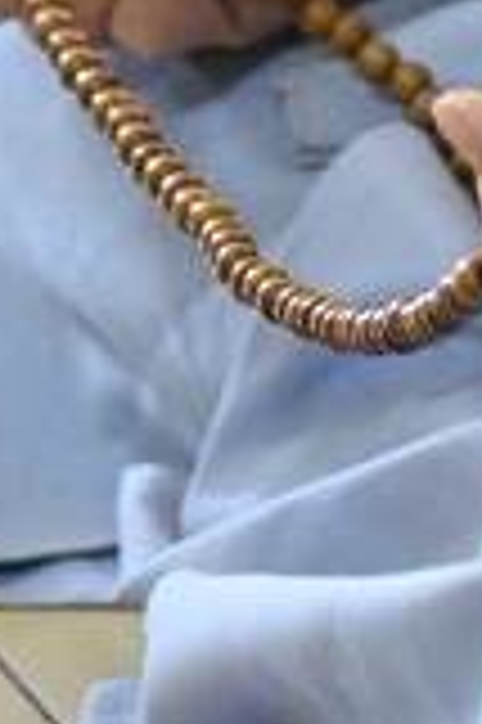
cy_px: -1153
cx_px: 712
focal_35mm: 729
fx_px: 14671
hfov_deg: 1.9
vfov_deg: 2.8
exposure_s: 1/250
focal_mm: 120
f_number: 4
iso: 10000
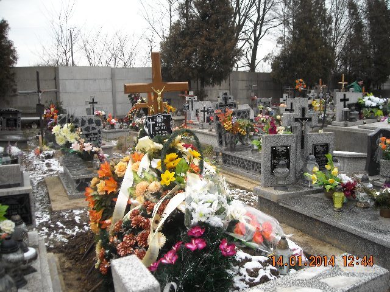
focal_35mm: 35
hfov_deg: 52.6
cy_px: 146
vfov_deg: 40.7
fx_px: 394
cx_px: 195
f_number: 2.8
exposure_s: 1/192
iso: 64
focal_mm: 5.7
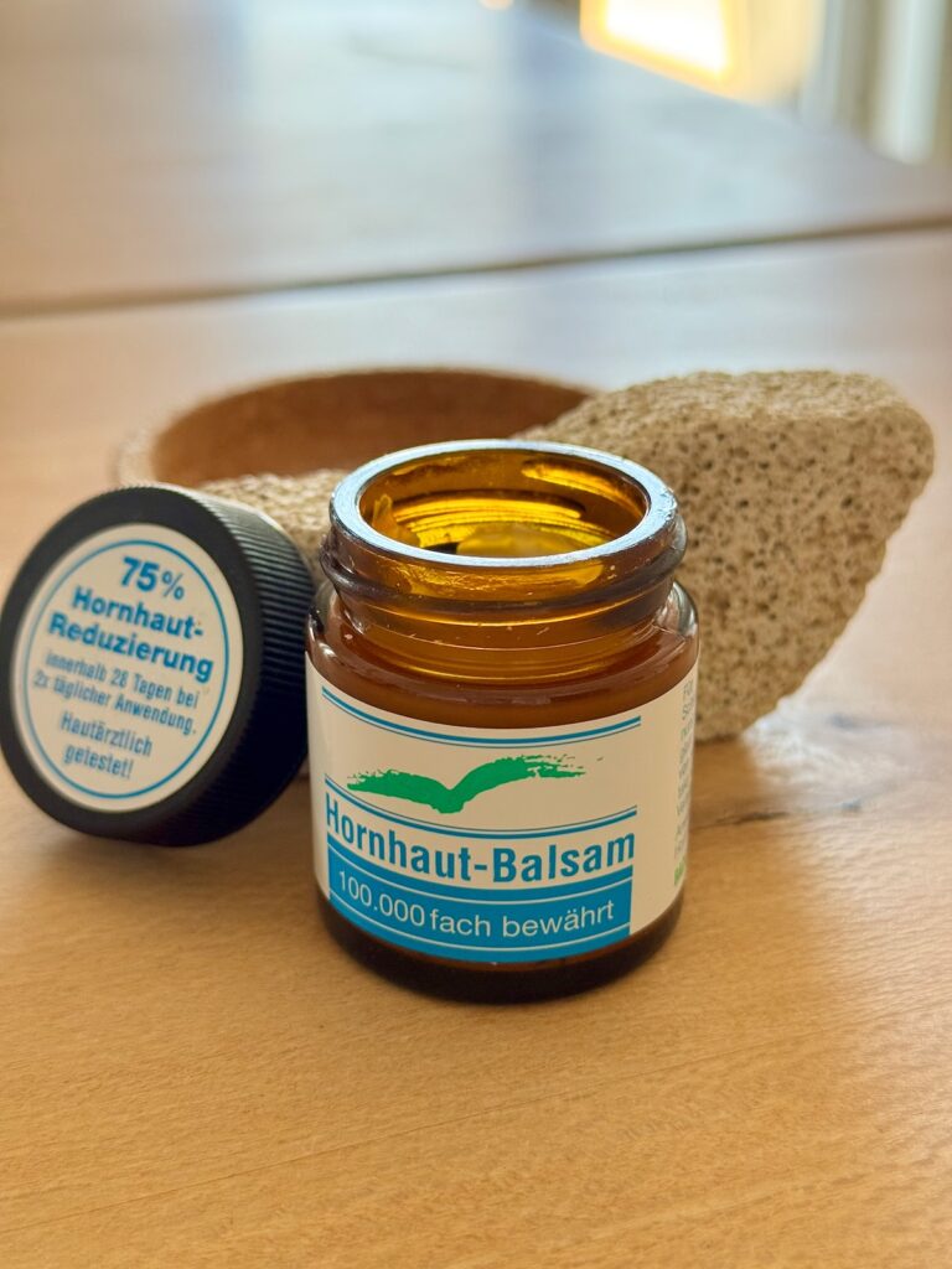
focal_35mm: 48
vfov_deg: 39.7
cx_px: 476
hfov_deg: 30.3
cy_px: 634
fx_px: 1760
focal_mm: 6.76
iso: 100
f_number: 1.78
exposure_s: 1/121
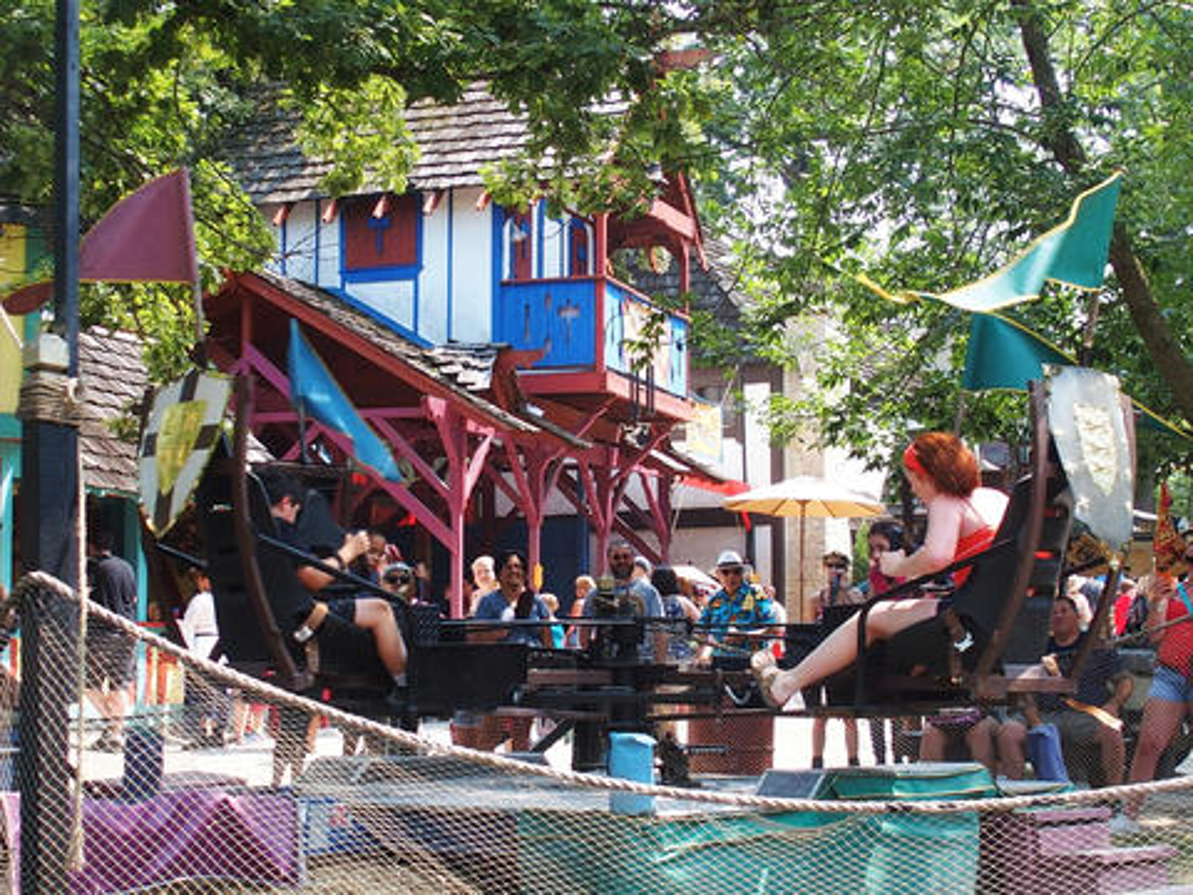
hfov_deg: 44.8
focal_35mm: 42
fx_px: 1447
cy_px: 448
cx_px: 596
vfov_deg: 34.3
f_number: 3.5
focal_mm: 9
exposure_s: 1/250
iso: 100
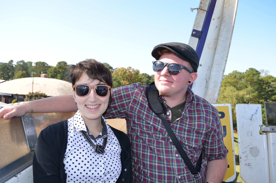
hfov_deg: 67.5
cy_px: 92
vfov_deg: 47.7
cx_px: 138
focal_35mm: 27
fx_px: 207
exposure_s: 1/200
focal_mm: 18
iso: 100
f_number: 5.6
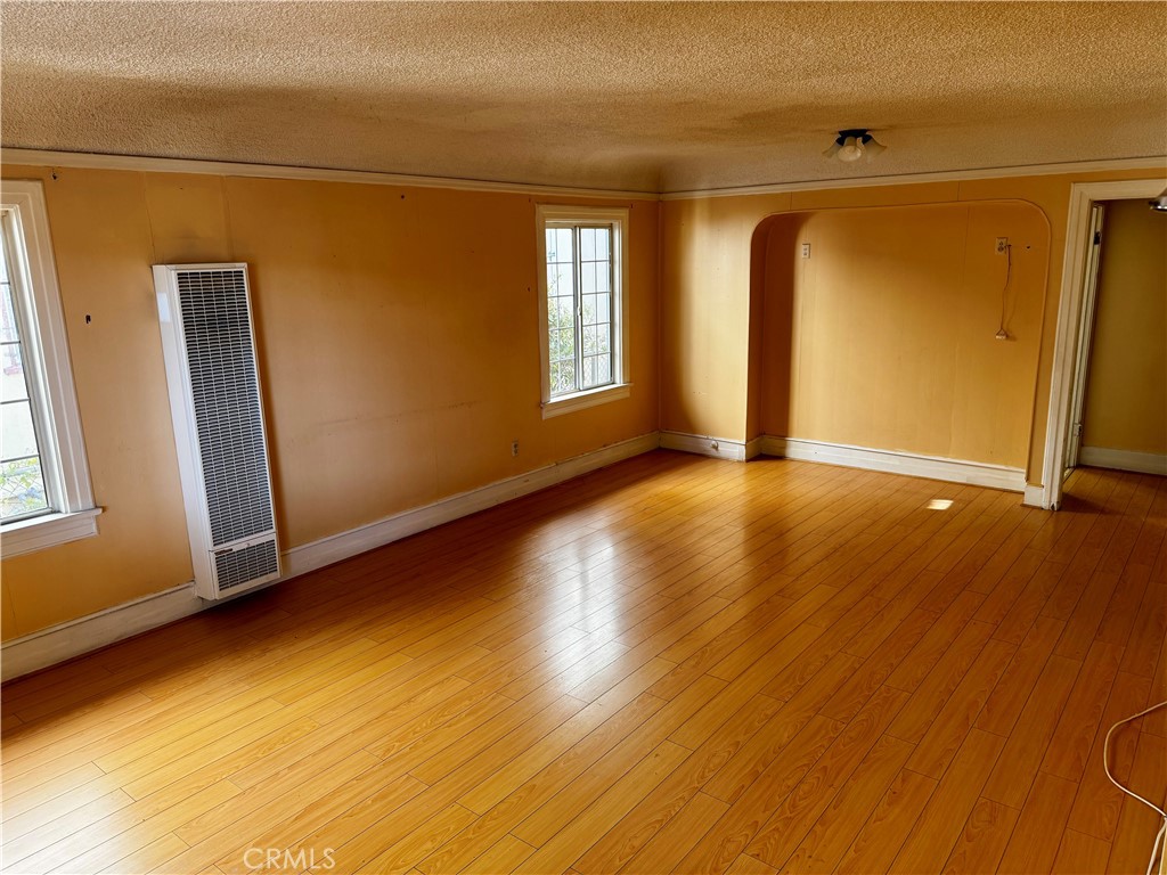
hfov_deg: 71.6
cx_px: 584
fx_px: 809
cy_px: 438
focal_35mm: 24
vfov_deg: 56.8
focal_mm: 6.76
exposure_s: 1/121
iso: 125
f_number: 1.78
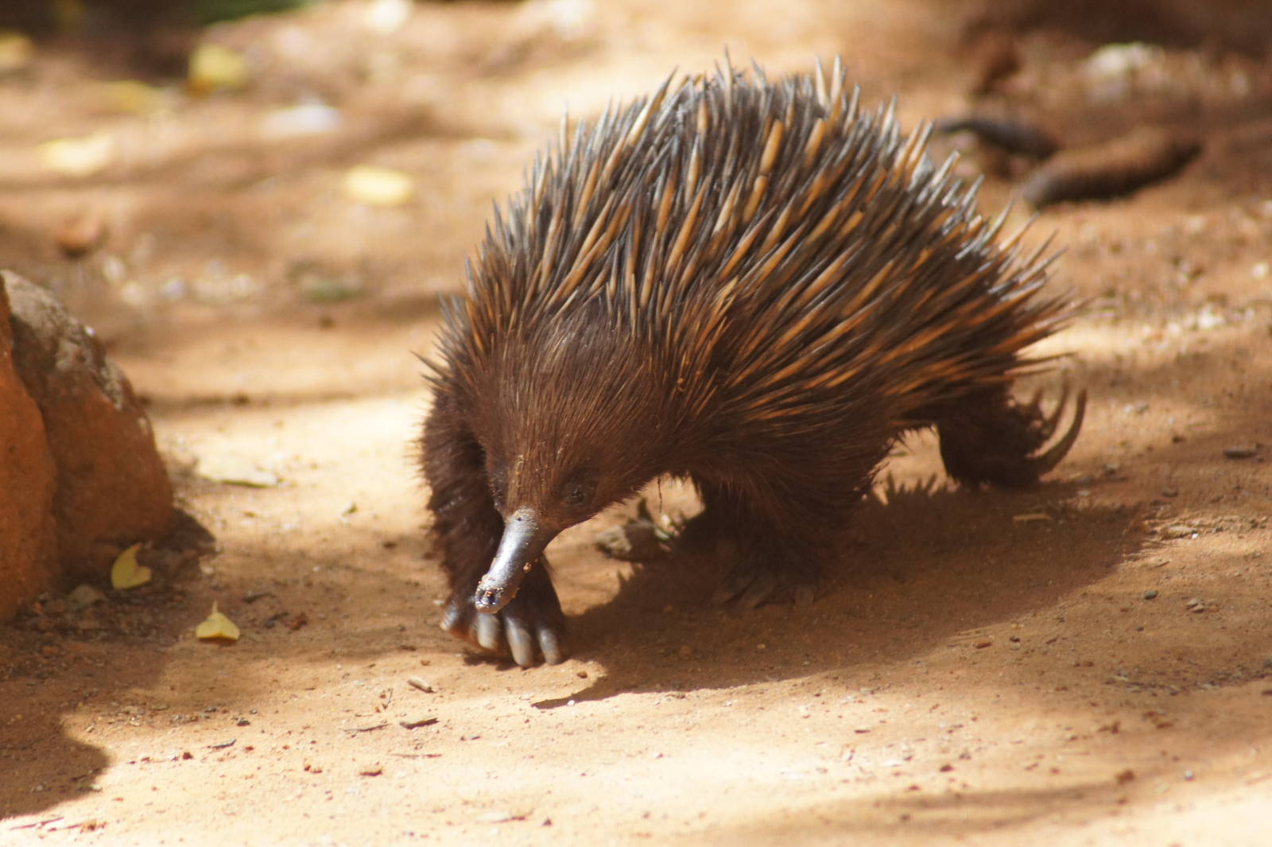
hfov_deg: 4.6
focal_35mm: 450
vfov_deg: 3.1
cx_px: 636
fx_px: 15891
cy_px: 424
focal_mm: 300
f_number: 5.6
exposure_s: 1/200
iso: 800
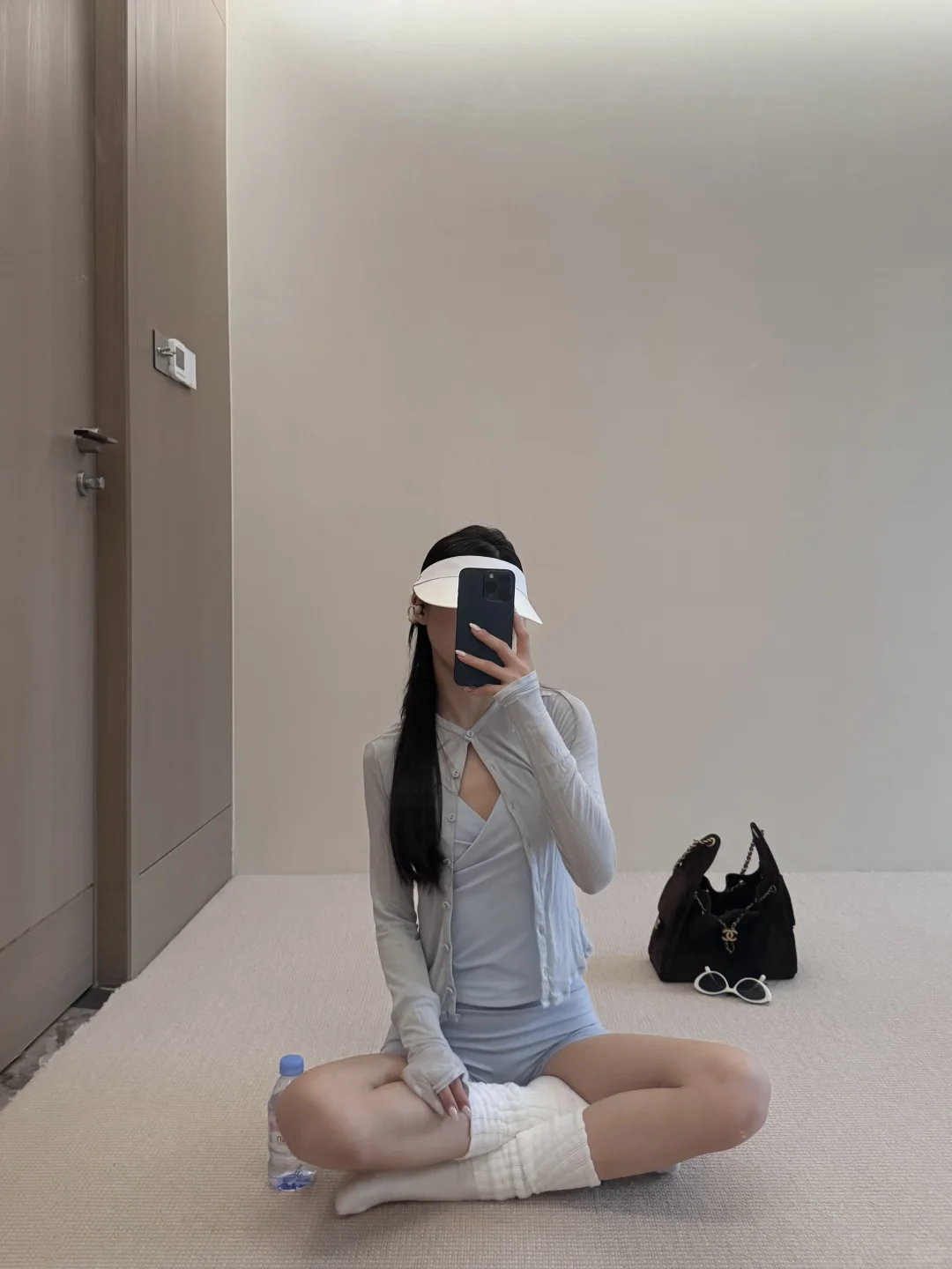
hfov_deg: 56.8
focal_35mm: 24
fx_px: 880
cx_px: 476
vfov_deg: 71.6
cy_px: 634
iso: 500
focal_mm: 6.76
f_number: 1.78
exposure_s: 1/60
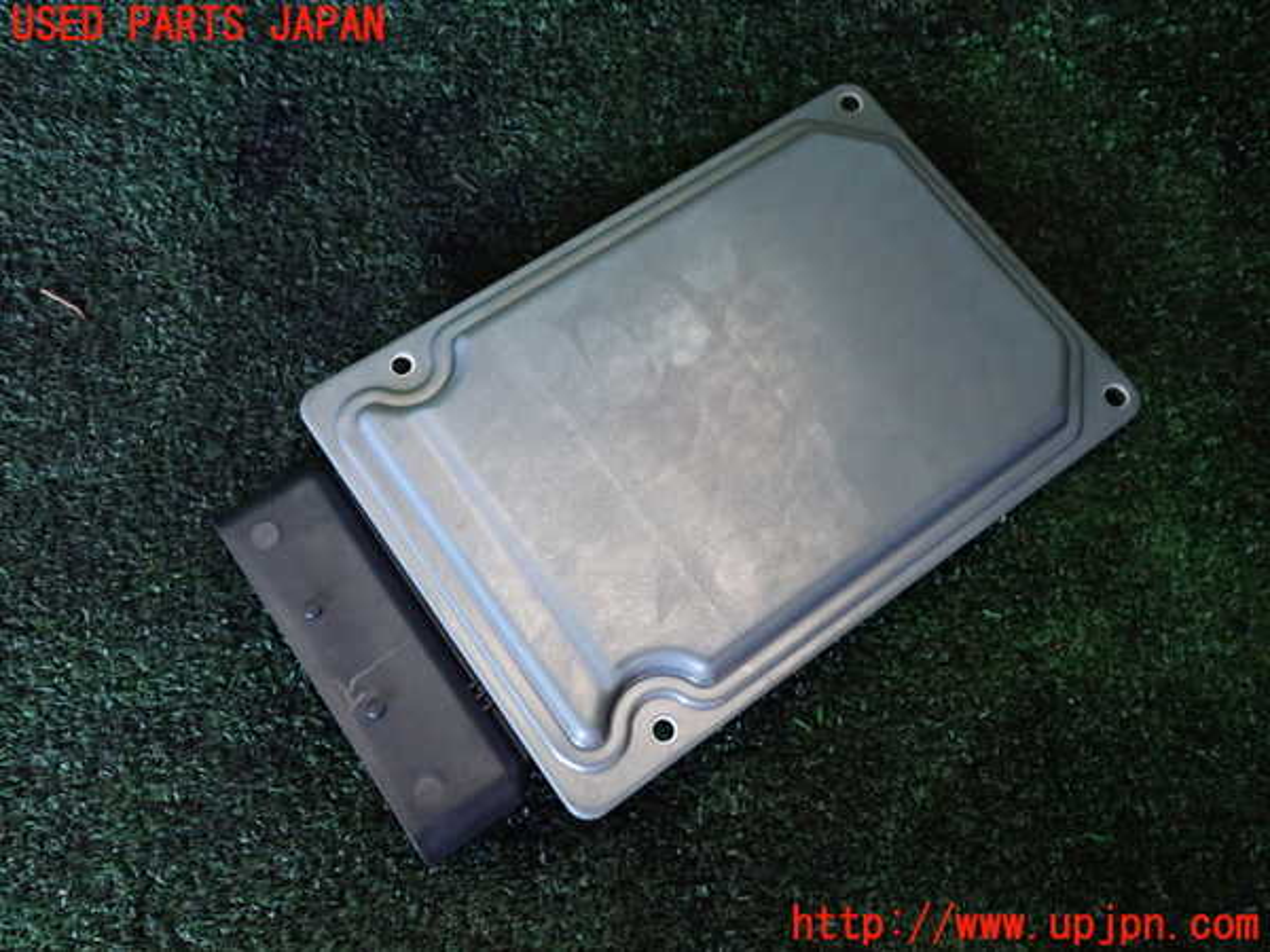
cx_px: 635
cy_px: 476
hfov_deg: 60.0
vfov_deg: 46.8
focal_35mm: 30
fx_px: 1101
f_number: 2.3
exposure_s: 1/30
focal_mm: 5.4
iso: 800
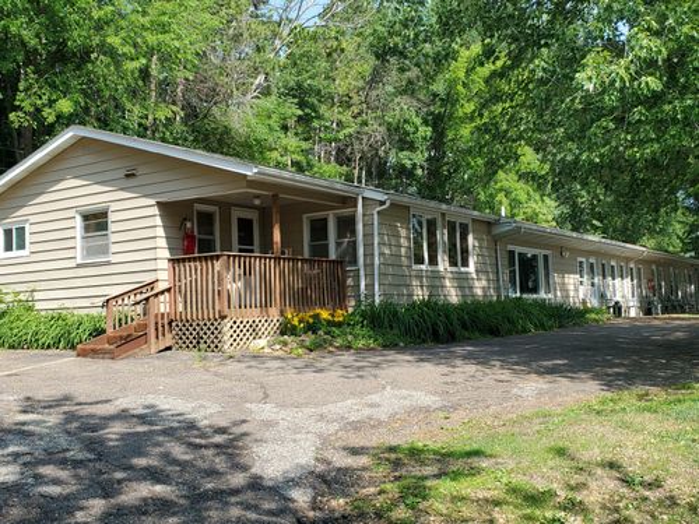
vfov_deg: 53.1
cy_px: 262
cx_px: 350
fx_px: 525
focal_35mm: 26
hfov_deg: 67.3
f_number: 2.4
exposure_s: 1/655
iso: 50
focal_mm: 4.3
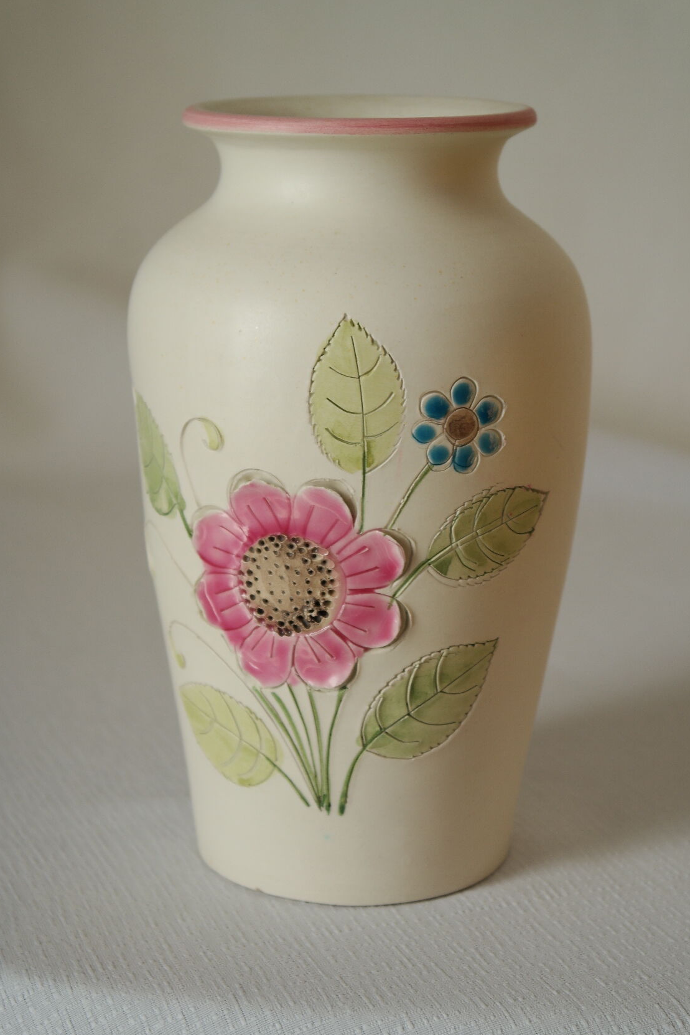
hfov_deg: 17.1
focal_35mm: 80
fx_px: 2299
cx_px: 345
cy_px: 532
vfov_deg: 25.4
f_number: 6.3
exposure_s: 1/25
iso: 100
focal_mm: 50
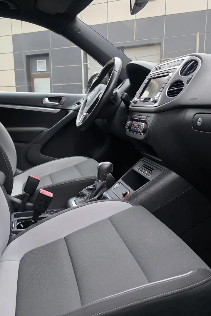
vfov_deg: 58.7
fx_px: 281
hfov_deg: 40.2
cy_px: 158
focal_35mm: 32
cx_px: 58
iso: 800
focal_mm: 6.3
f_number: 1.7
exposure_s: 1/100
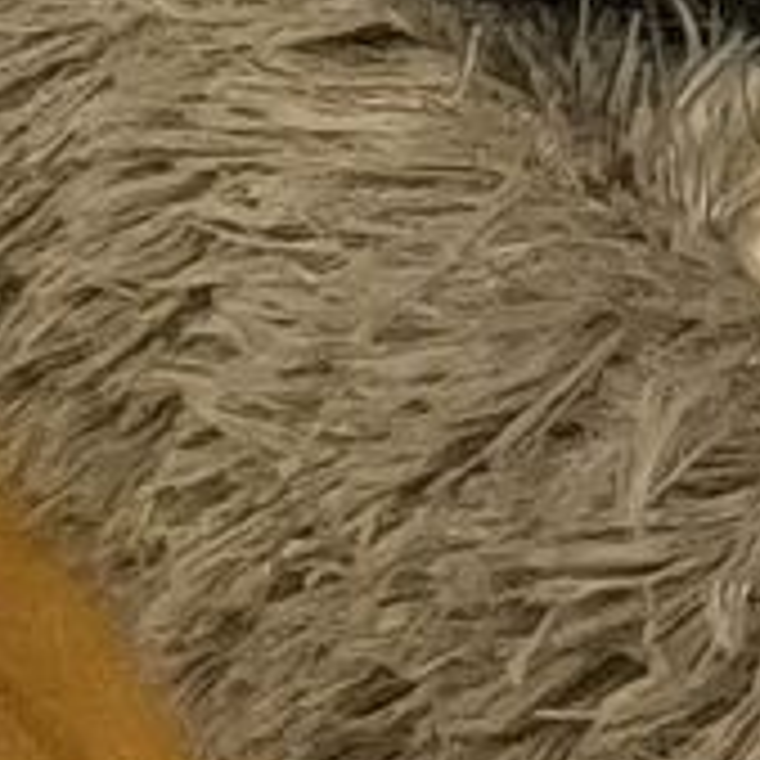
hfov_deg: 5.5
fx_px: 7775
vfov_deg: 5.6
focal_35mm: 313
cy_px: -76
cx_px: 1309
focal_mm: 6.14
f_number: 1.65
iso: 10000
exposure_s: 1/16.7
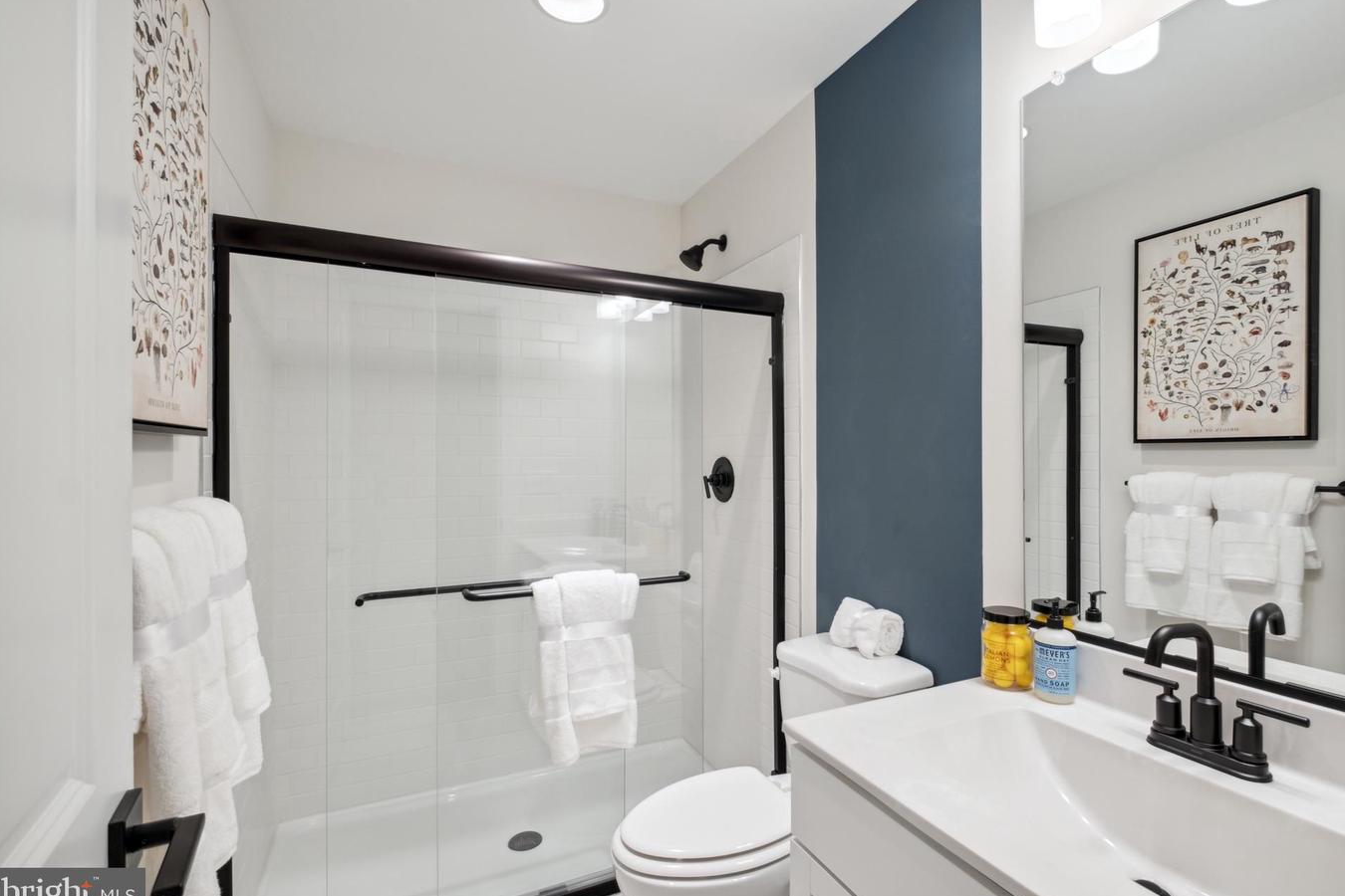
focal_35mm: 16
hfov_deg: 96.7
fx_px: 598
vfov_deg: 73.7
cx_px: 707
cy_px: 441
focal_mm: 10
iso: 200
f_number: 8
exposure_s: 1/30
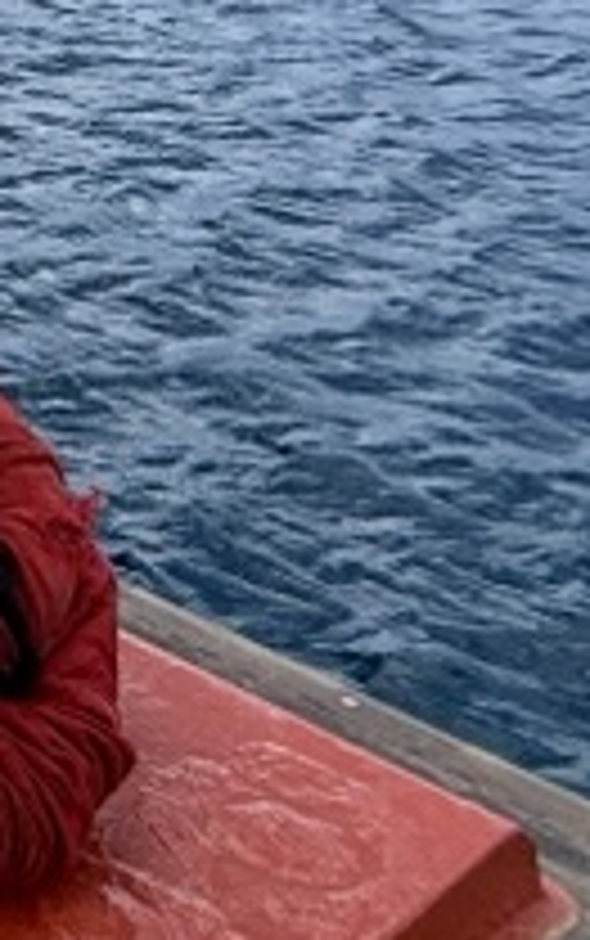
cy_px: -450
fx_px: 1823
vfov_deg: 23.5
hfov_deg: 12.7
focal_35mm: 71
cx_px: -937
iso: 50
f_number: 2.2
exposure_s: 1/1399
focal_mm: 2.22
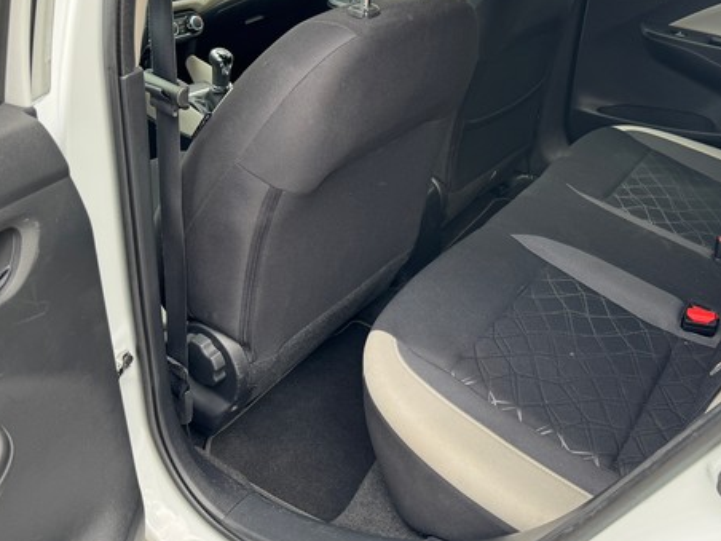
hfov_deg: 53.0
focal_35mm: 34
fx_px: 708
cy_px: 182
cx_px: 477
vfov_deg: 41.3
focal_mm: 6.76
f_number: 1.78
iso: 100
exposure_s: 1/121
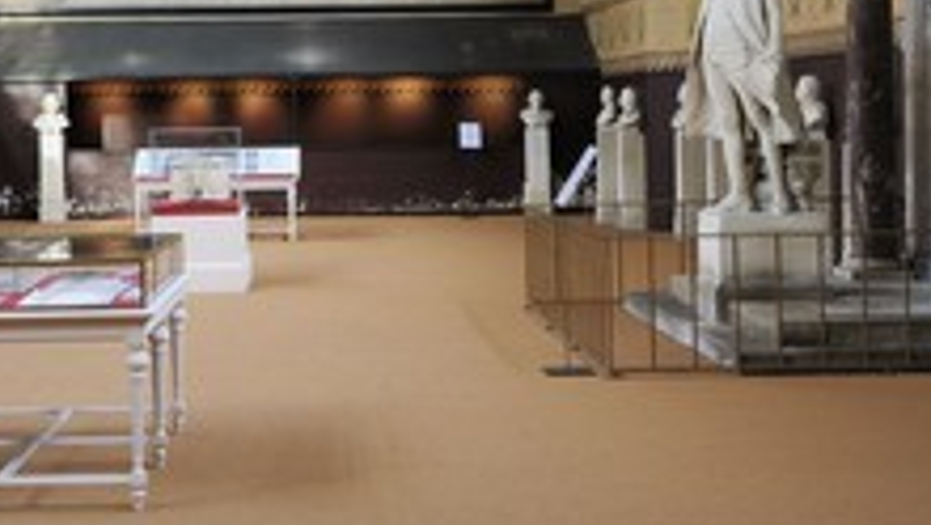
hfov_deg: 29.2
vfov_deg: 16.7
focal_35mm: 72
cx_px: 317
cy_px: 123
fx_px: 1778
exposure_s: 1/1.25
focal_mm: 36
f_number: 18
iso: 200
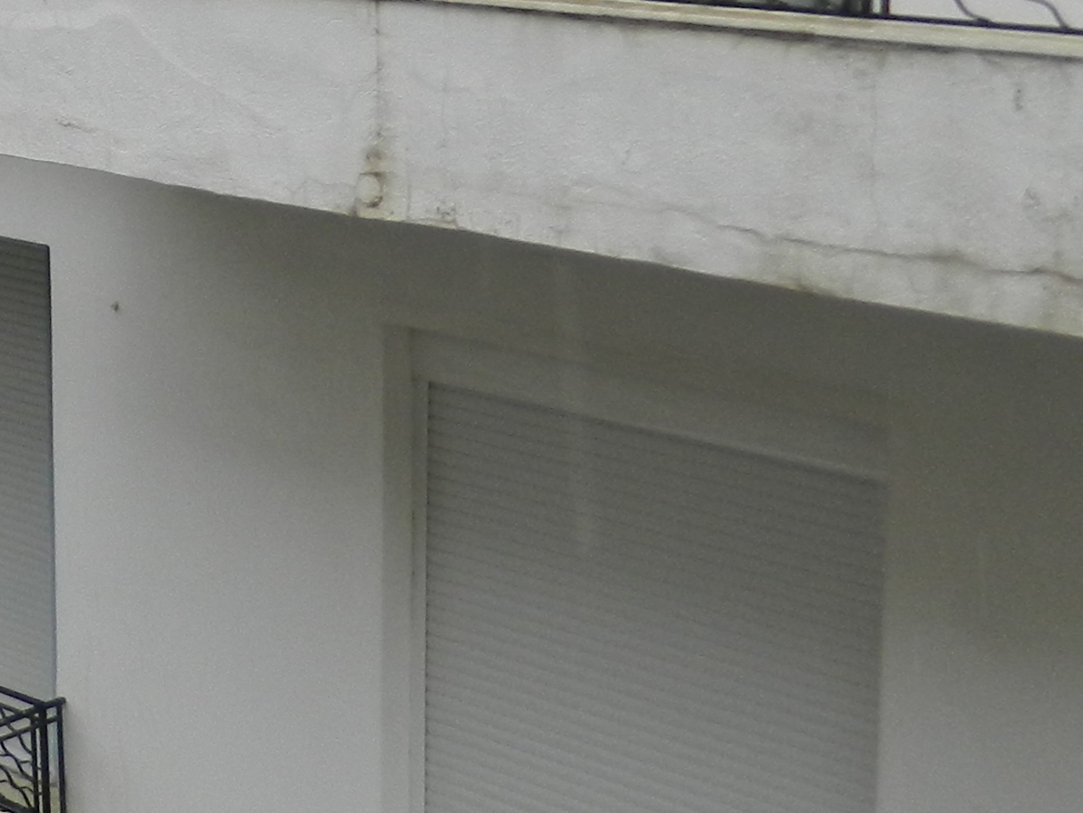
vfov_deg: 16.5
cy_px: 157
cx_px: -687
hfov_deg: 18.6
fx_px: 2785
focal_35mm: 89
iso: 80
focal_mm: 4.5
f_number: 3.1
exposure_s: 1/125
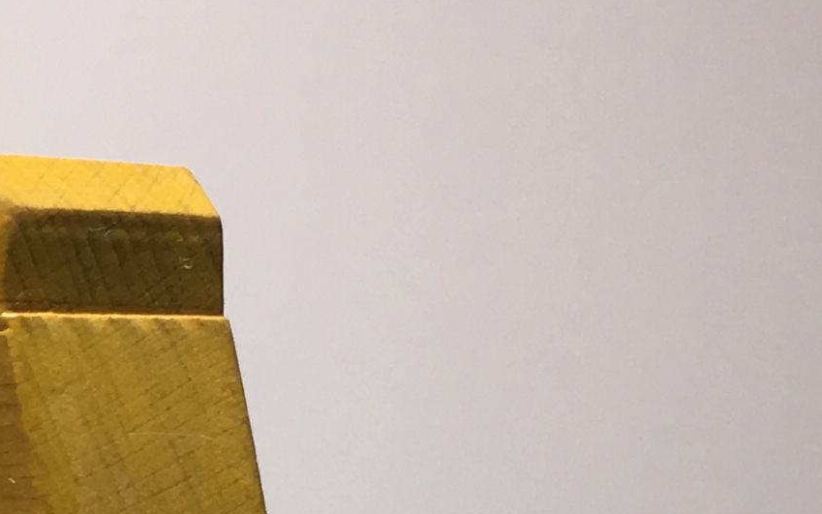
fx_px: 3271
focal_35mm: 146
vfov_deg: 8.7
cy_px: 857
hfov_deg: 13.7
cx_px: -285
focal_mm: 4.15
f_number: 2.2
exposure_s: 1/50
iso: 32
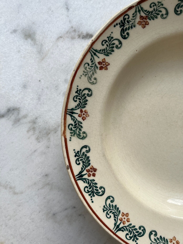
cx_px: 92
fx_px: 183
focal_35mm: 26
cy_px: 122
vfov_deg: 67.3
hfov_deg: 53.1
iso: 50
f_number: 1.5
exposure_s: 1/866
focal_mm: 5.7
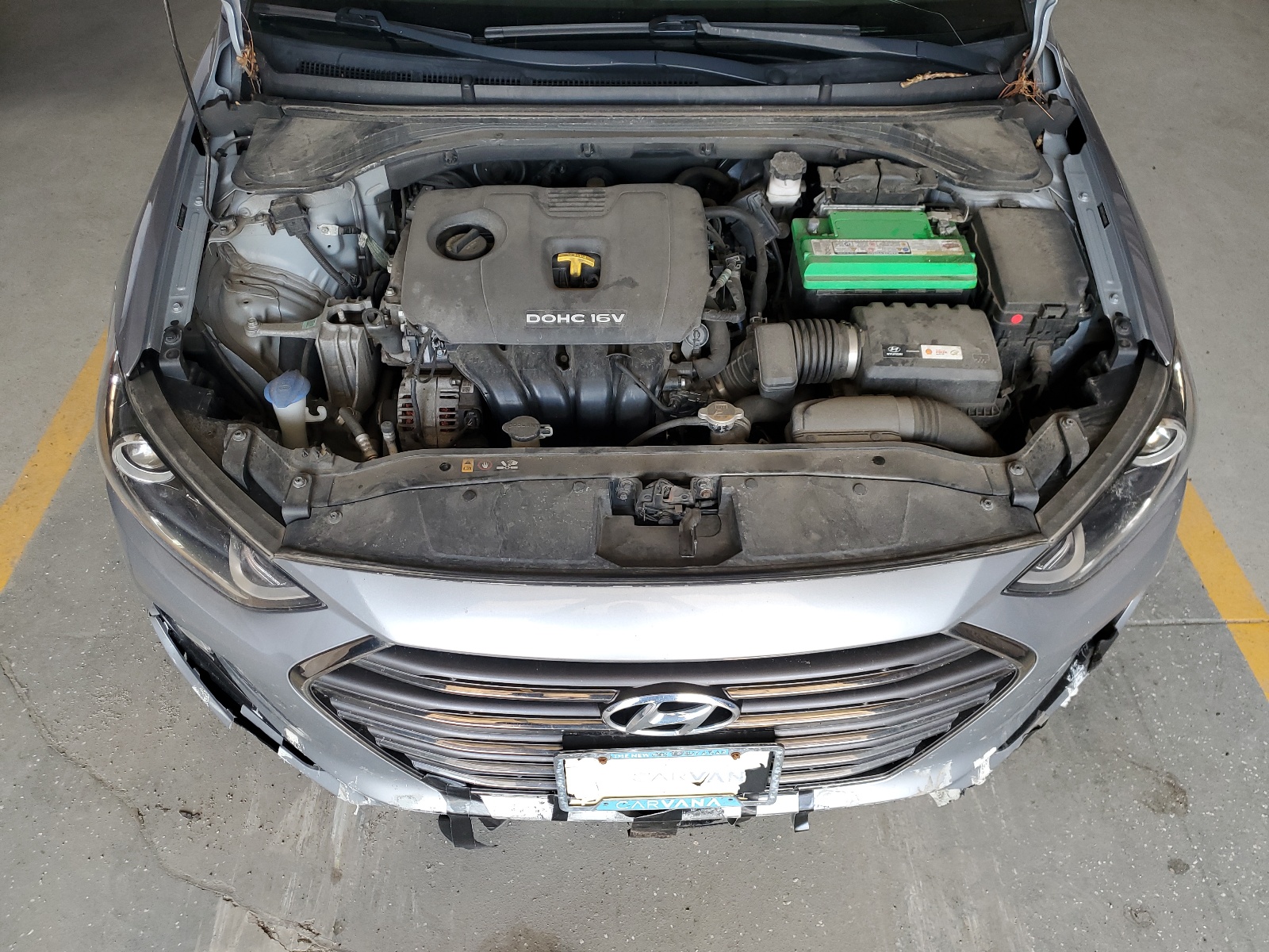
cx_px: 634
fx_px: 953
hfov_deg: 67.3
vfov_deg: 53.1
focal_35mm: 26
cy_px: 476
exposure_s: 1/120
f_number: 1.5
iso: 57
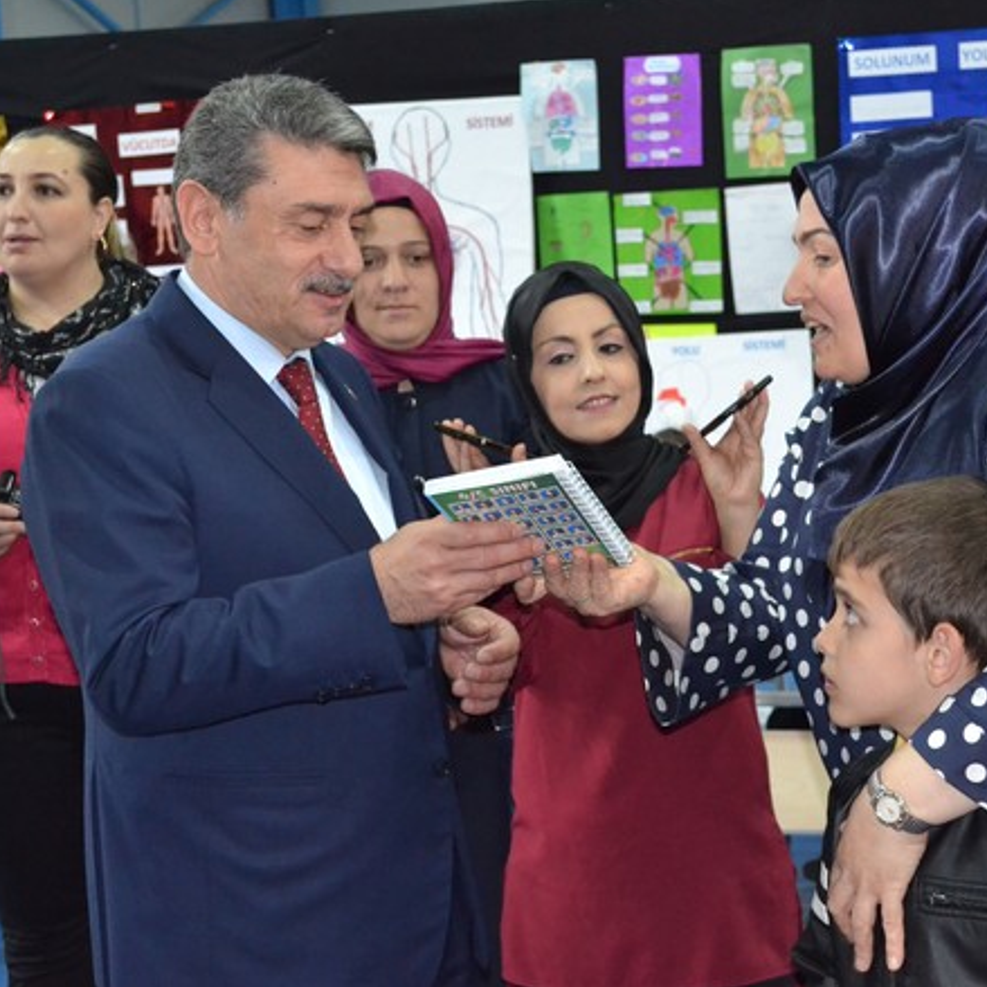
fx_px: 2258
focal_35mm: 70
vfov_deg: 24.7
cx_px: 639
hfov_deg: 24.6
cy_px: 489
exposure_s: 1/60
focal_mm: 36
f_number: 5
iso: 3200
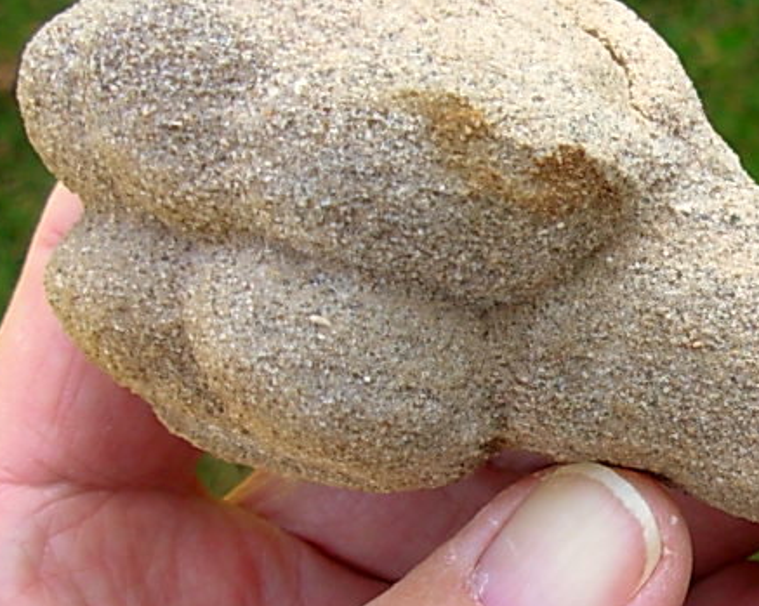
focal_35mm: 87
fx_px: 1953
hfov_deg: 21.2
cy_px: 389
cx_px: 780
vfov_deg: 17.6
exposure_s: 1/102
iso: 50
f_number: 2.9
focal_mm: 6.3
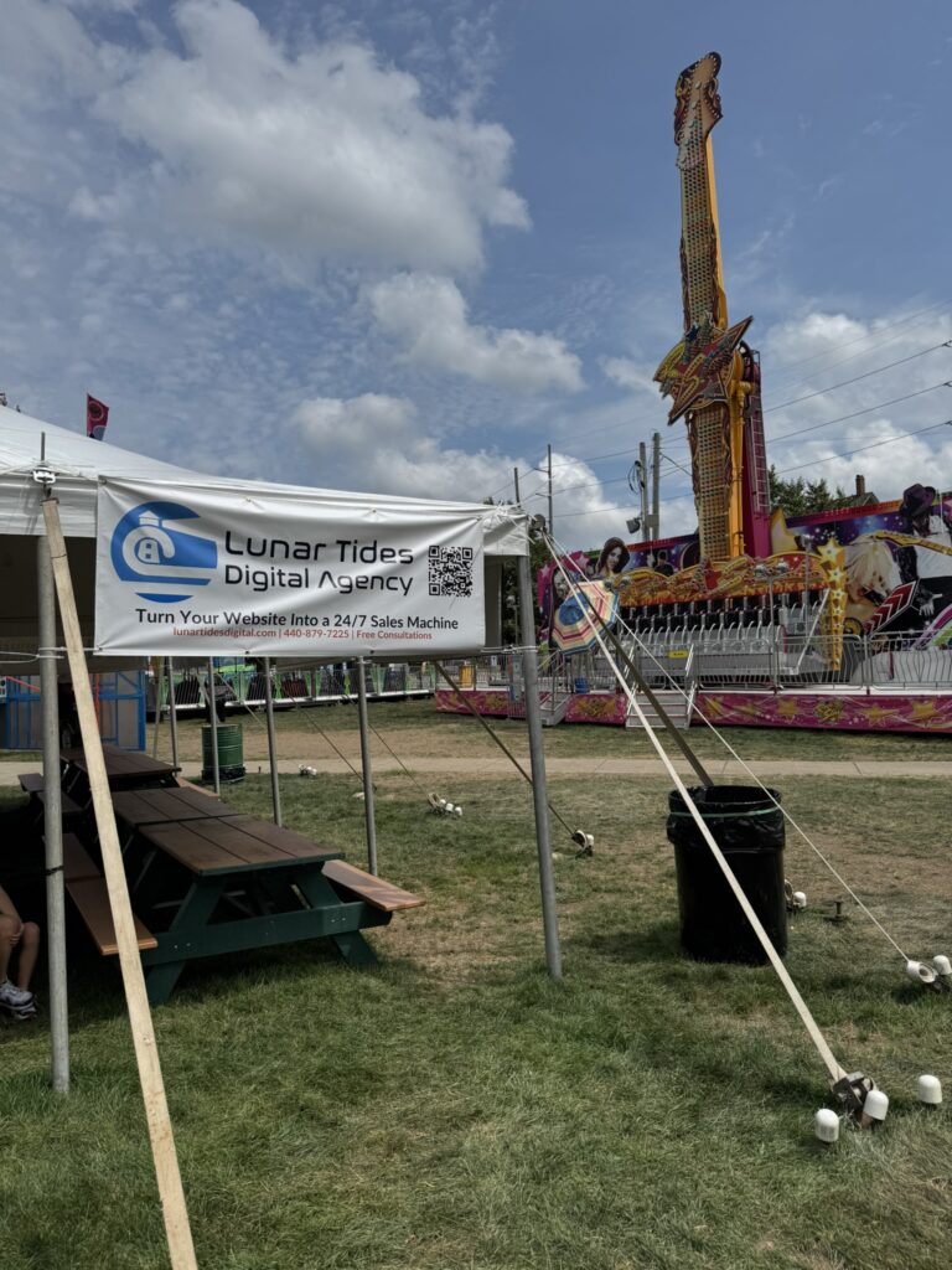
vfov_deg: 71.6
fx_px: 880
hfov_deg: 56.8
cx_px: 476
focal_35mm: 24
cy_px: 635
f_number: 1.78
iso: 80
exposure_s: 1/9009
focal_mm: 6.76
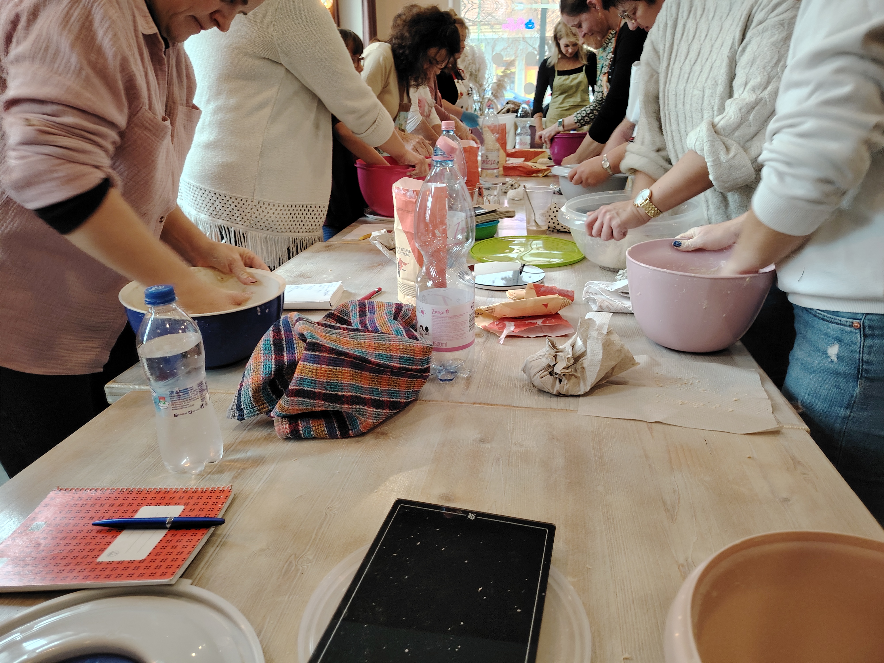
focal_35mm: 24
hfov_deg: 71.6
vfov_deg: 56.8
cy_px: 332
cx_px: 442
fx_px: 613
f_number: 1.75
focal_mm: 5.25
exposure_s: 1/50
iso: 1356
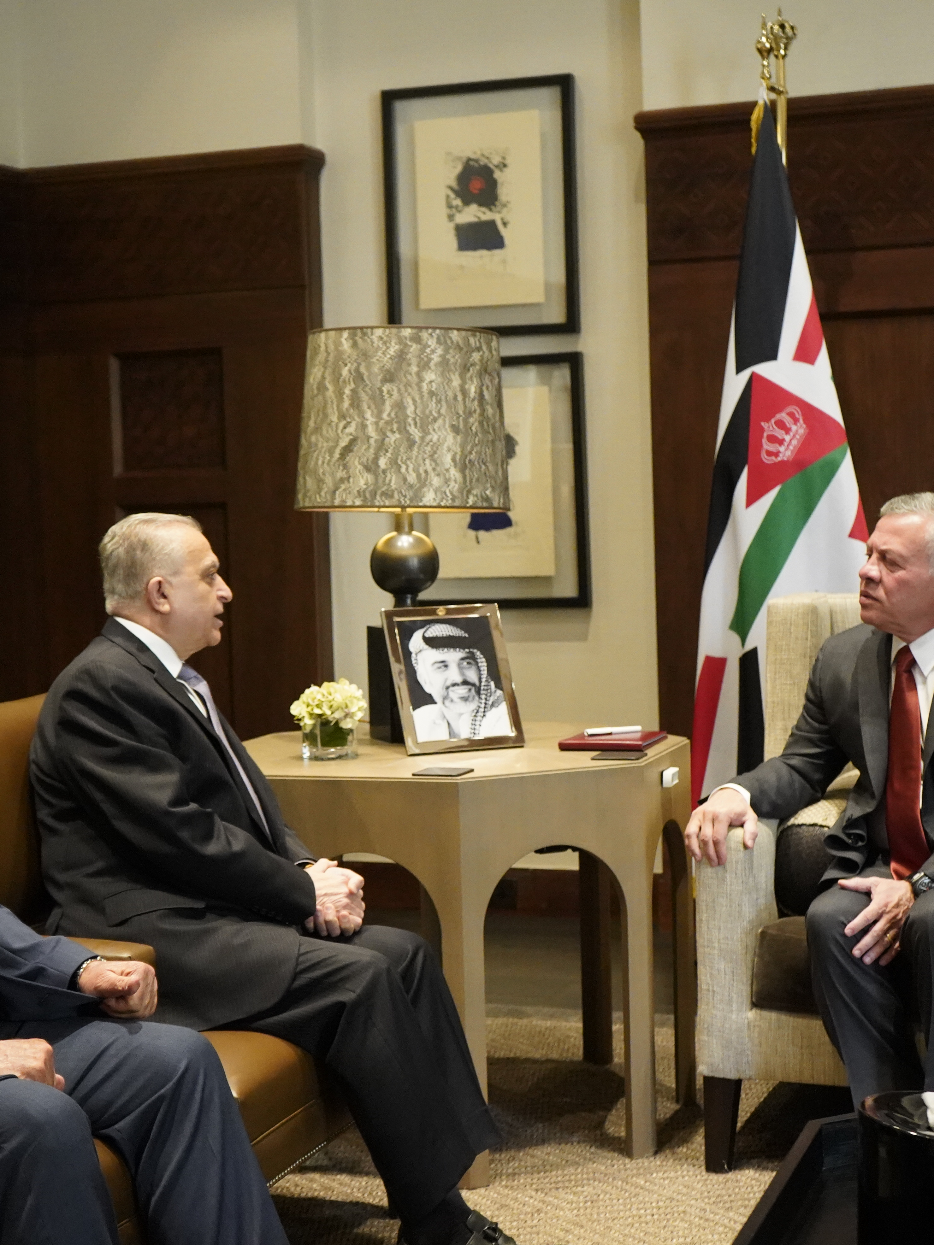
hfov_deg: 25.7
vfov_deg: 33.8
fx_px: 2051
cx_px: 430
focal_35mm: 57
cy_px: 625
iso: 8000
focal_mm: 39
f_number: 4
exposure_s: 1/200
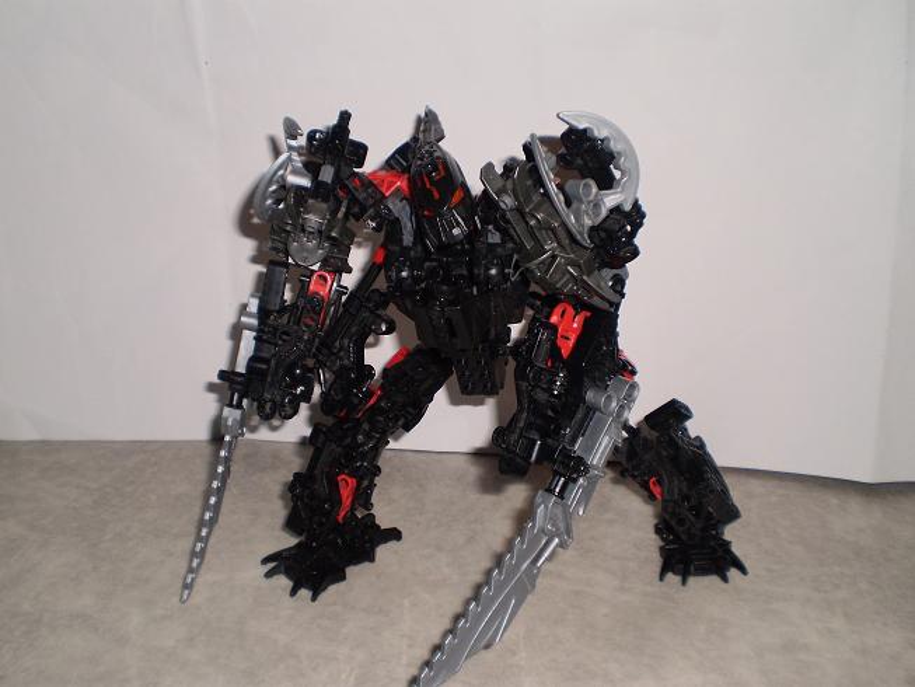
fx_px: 952
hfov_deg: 51.3
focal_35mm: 36
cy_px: 344
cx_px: 458
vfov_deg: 39.7
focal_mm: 6.3
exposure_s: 1/30
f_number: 3.1
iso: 125
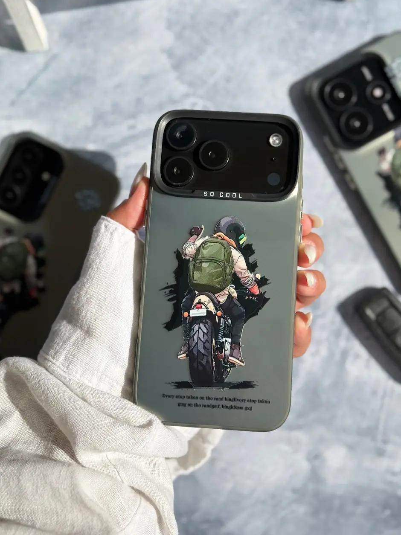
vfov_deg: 38.9
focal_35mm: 49
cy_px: 263
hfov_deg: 29.7
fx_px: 757
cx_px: 198
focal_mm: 6.76
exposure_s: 1/4878
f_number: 1.78
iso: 100
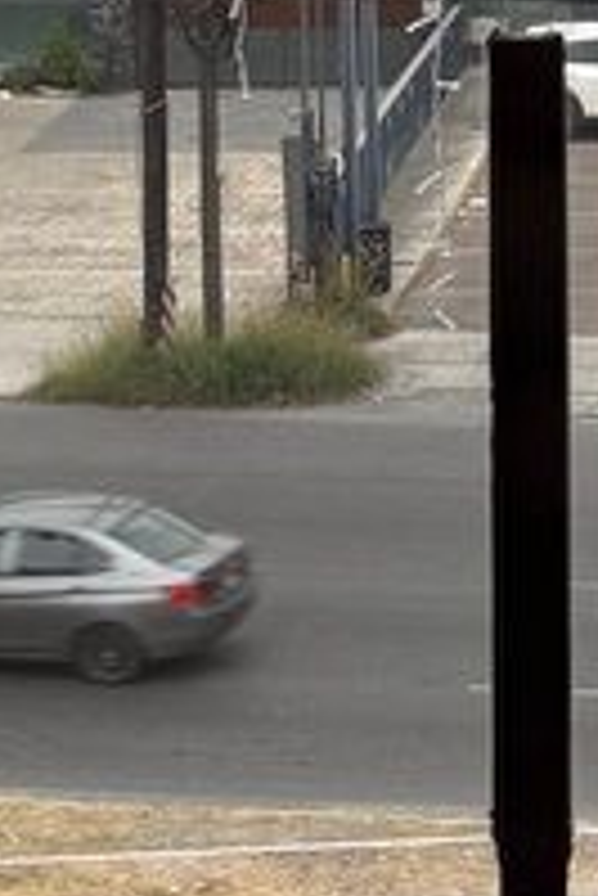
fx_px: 4054
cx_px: 1187
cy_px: 81
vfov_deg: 12.5
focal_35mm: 163
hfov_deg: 8.1
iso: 40
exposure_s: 1/122
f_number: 1.6
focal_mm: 5.96
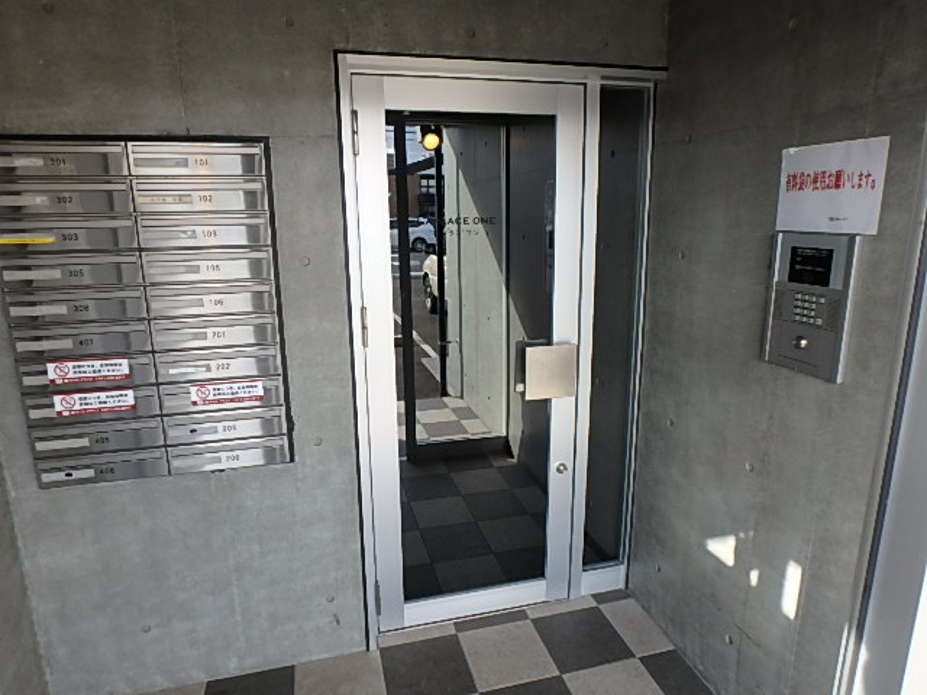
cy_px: 348
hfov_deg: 79.0
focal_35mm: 21
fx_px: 562
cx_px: 464
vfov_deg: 63.4
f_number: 3.5
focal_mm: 3.7
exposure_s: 1/80
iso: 125
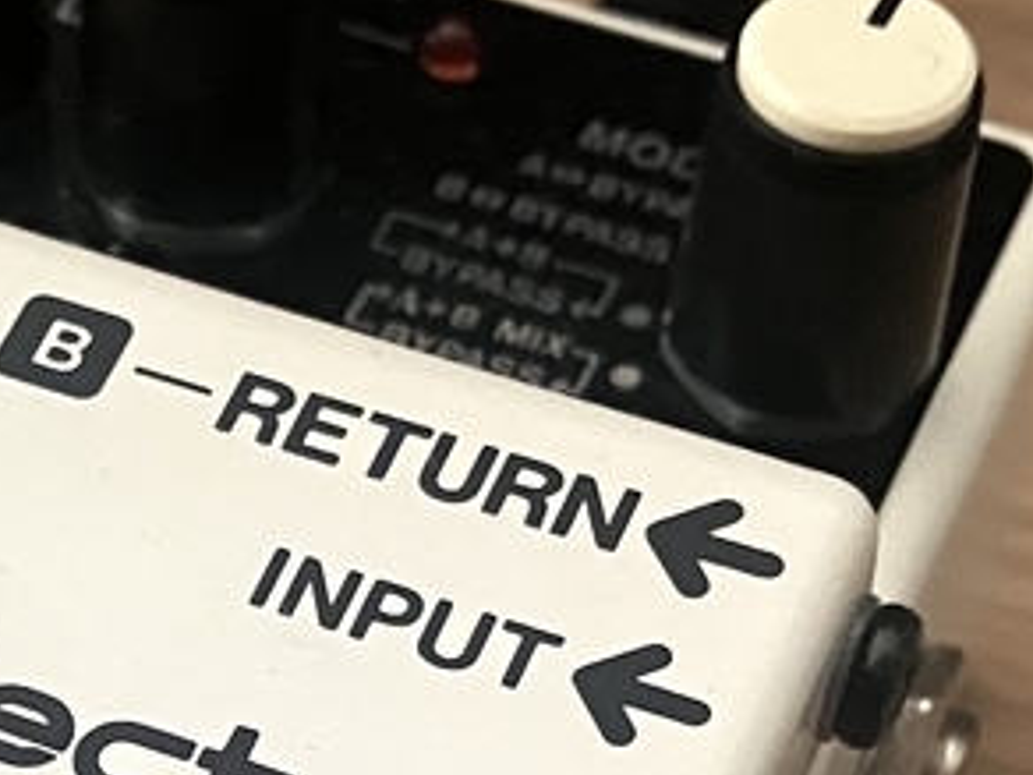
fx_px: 3432
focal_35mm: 115
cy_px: 1125
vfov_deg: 12.3
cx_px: -28
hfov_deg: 16.7
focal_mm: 3.99
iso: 400
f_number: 1.8
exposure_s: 1/40
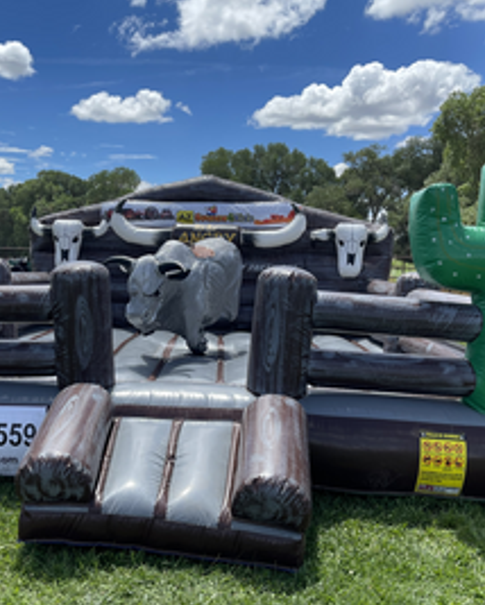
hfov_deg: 38.9
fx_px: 681
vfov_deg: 47.9
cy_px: 313
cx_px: 175
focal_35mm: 38
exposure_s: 1/2165
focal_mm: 5.1
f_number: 1.6
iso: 32
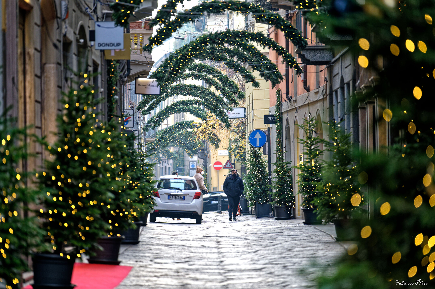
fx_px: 2415
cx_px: 218
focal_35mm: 200
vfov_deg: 6.9
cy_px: 144
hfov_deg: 10.3
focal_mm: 200
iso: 100
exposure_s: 1/125
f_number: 2.8
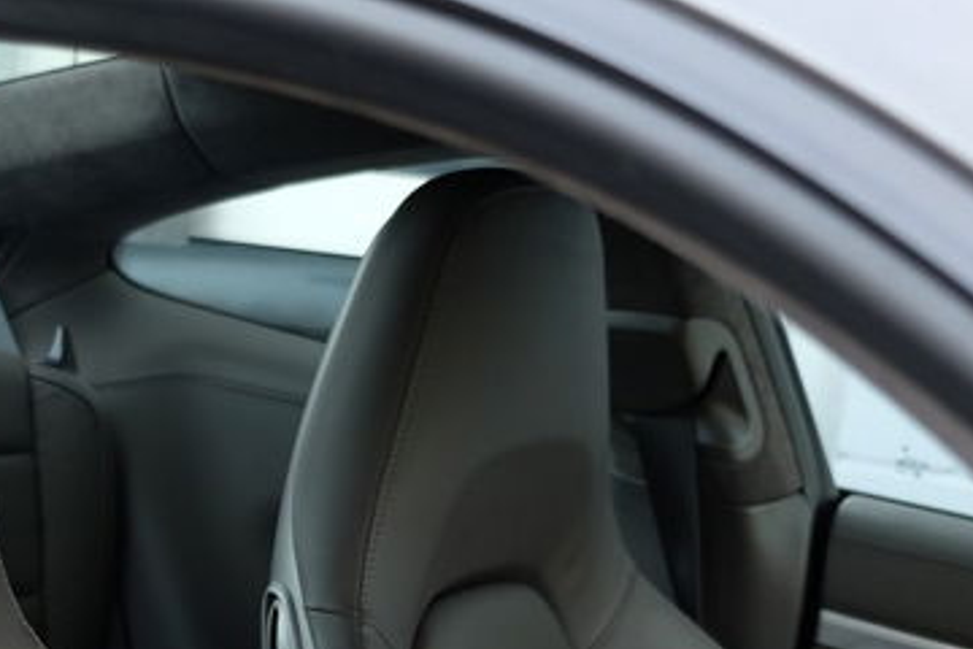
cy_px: 790
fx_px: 2459
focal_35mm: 91
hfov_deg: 21.7
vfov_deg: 14.5
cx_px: 51
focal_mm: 21.4
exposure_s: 1/105
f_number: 3.2
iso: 200
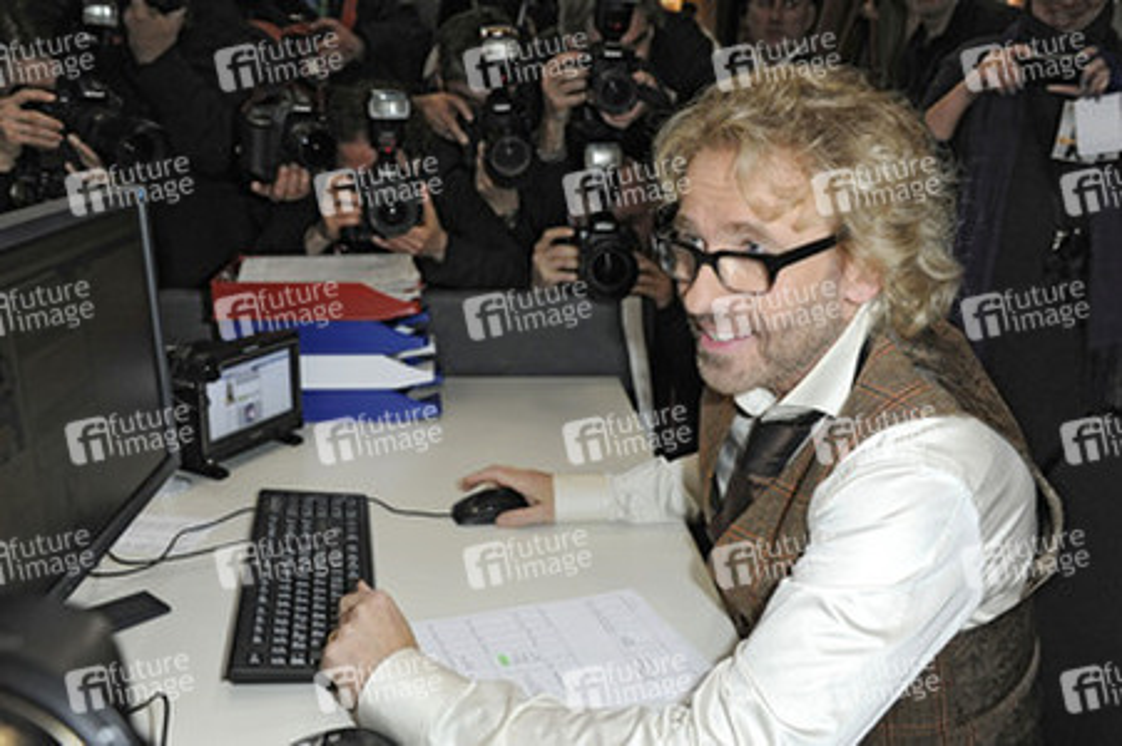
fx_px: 1059
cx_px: 561
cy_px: 373
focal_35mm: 34
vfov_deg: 38.8
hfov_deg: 55.8
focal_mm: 34
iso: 2500
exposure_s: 1/160
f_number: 7.1
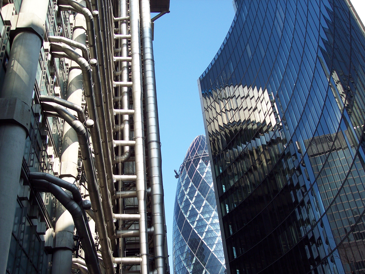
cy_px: 137
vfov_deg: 36.8
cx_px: 182
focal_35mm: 39
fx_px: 411
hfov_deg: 47.9
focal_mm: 8
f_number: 3.4
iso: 100
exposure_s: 1/350
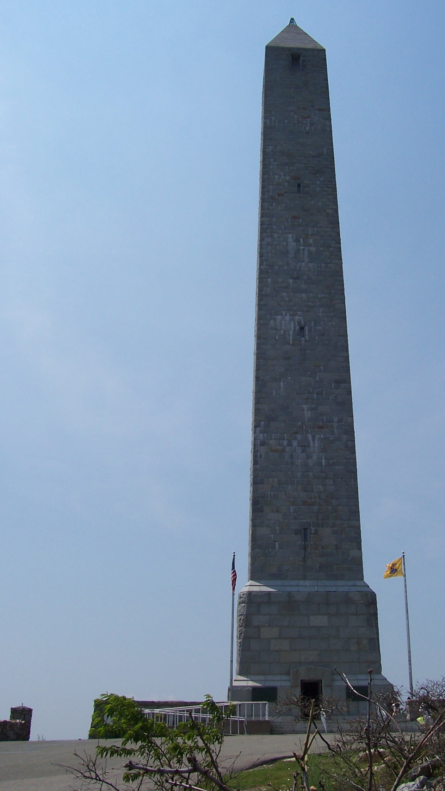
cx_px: 297
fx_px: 797
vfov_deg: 52.8
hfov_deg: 30.9
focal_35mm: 38
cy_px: 402
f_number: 5.6
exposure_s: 1/1000
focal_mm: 5.6
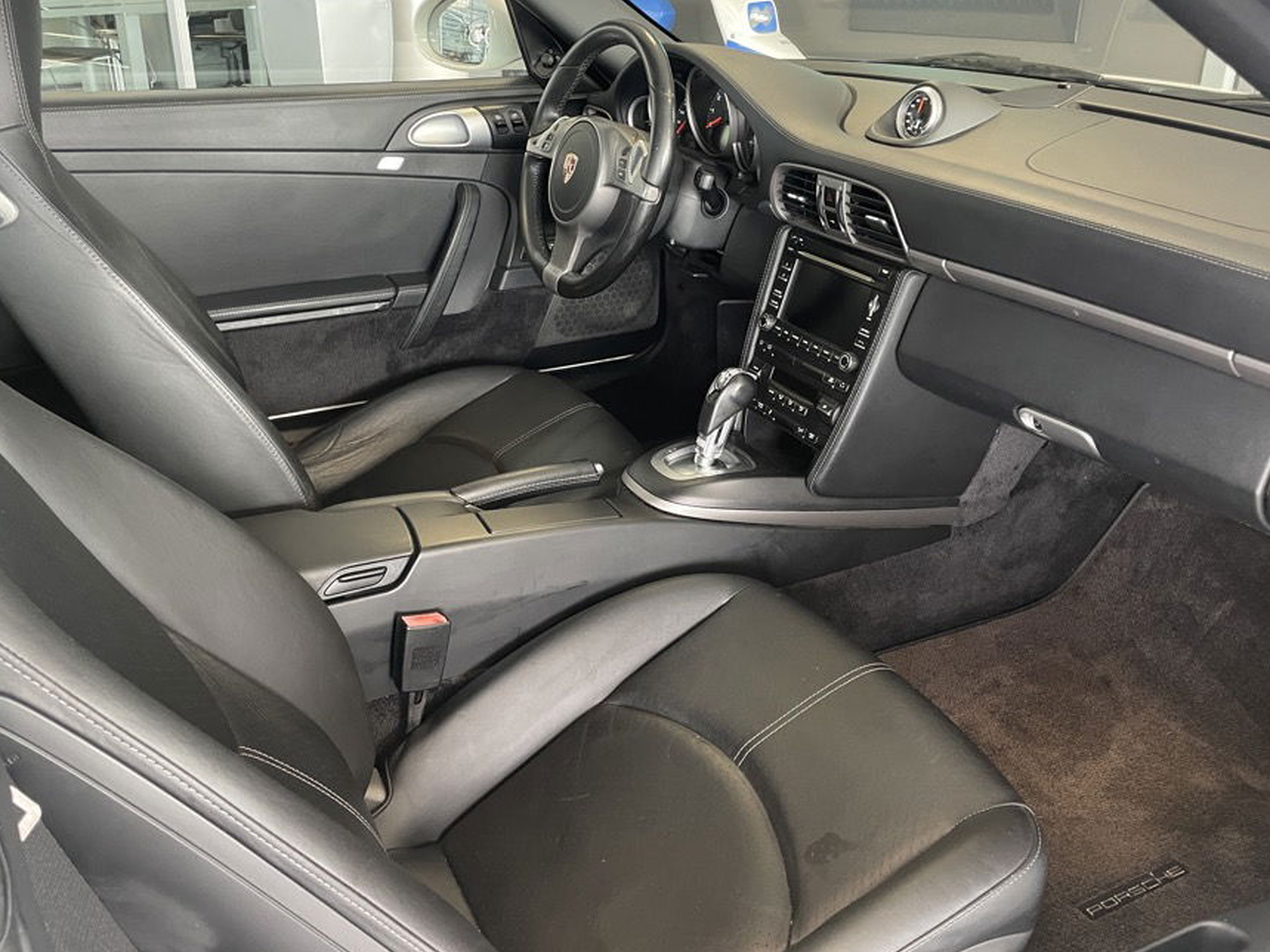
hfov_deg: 58.3
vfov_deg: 45.2
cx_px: 599
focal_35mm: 31
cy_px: 389
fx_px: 1137
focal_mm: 4.2
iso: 250
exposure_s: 1/50
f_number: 1.6
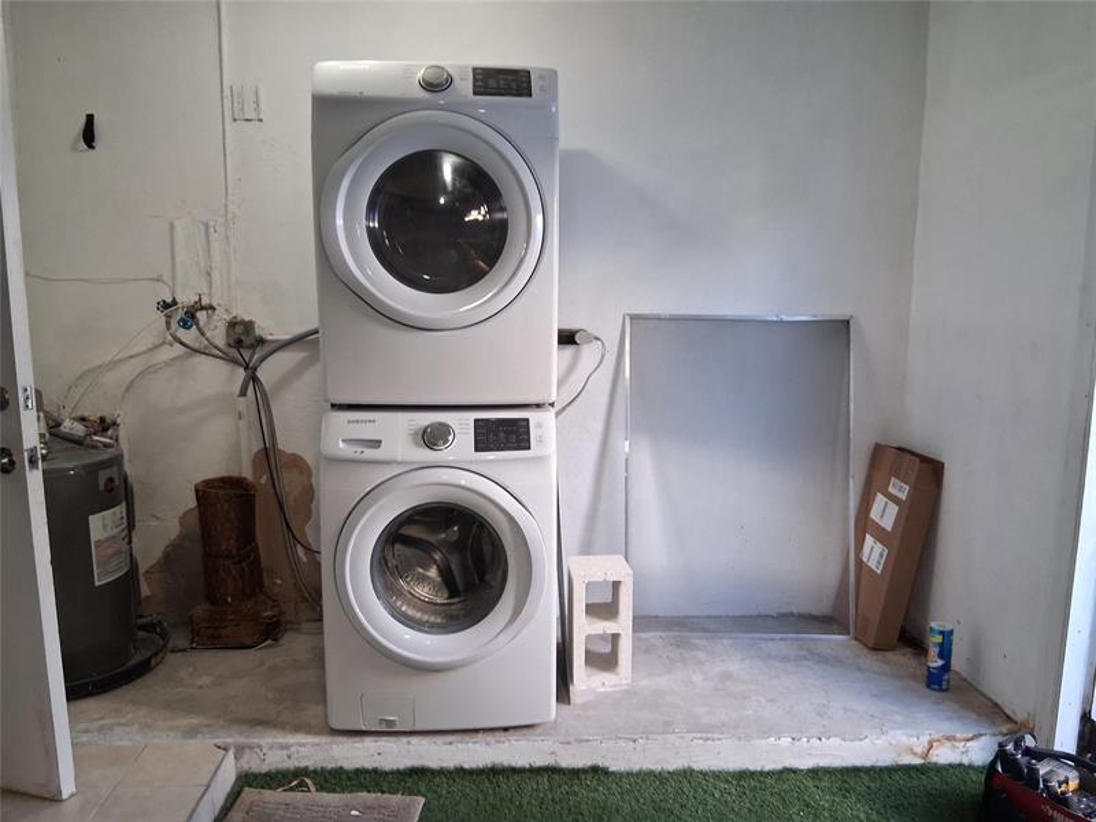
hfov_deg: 67.3
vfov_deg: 53.1
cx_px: 548
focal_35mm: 26
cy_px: 411
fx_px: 823
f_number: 1.8
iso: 400
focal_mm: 3.98
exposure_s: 1/120
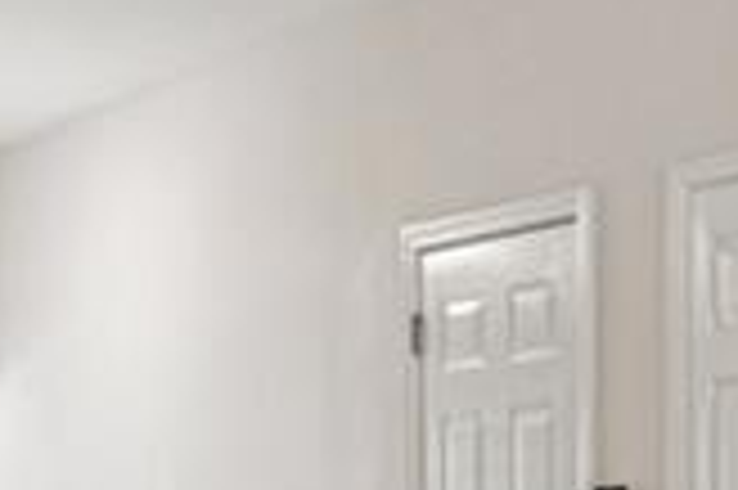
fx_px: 2048
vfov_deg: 13.3
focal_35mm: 100
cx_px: 1580
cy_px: 573
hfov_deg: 15.3
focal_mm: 16
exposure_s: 1/8
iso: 400
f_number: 8
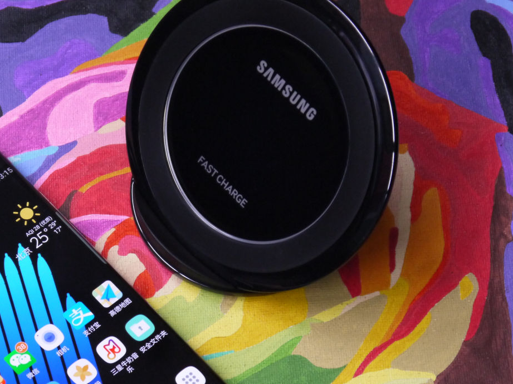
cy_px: 249
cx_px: 120
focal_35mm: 146
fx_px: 2163
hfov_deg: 13.5
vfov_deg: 10.1
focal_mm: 42
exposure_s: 1/20
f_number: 5.6
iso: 800
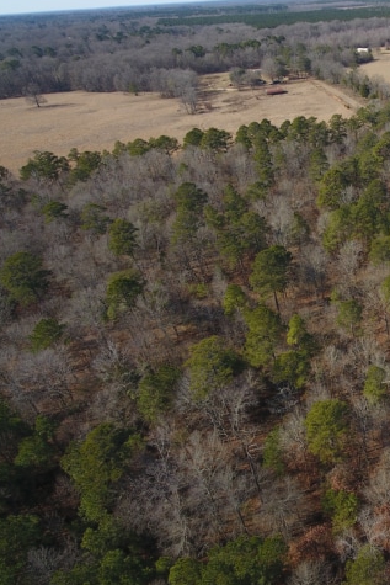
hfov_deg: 40.9
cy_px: 292
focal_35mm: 28
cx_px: 385
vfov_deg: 65.5
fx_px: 455
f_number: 2.8
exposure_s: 1/490
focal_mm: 3.61
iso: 100
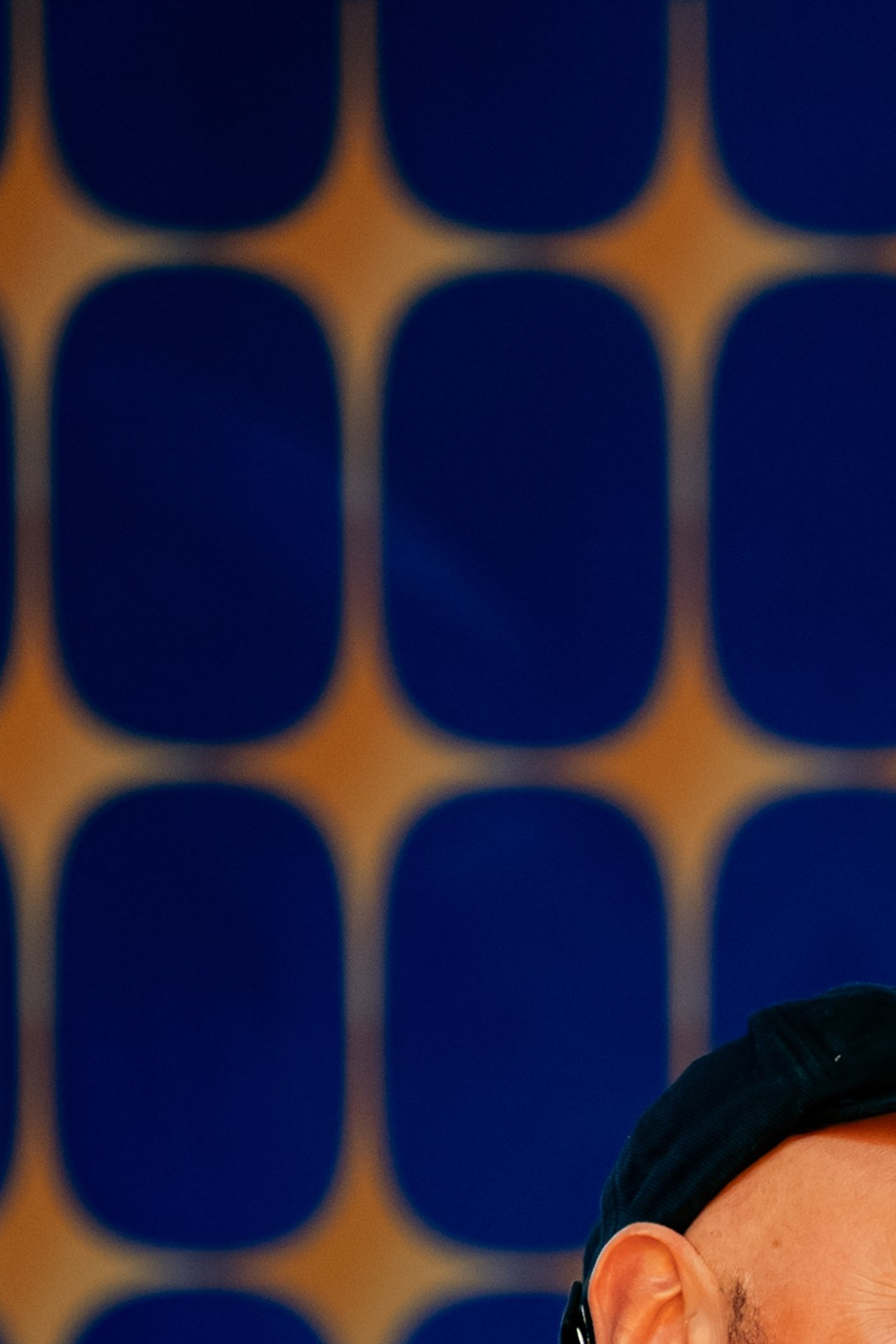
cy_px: 1591
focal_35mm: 286
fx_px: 10676
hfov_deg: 4.8
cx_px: 1130
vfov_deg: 7.2
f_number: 2.8
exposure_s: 1/100
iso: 500
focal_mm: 70
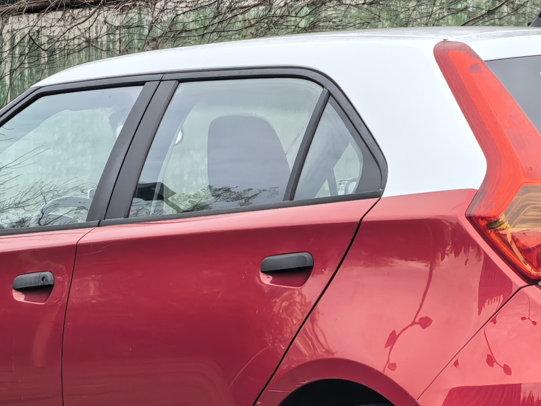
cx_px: 322
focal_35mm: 185
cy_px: 353
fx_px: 2891
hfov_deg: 10.7
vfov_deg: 8.0
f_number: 2
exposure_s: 1/395
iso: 50
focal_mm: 6.98
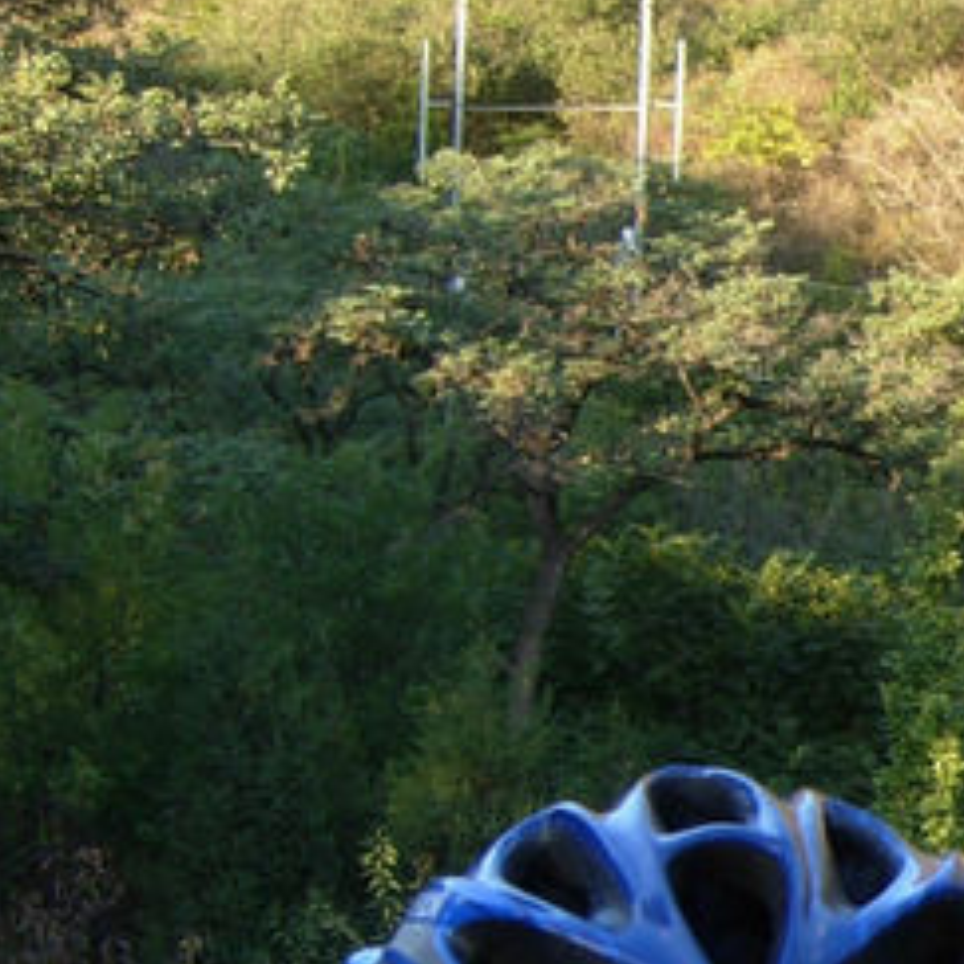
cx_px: 1888
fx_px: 4947
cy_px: 849
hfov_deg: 10.3
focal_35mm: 157
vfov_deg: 11.1
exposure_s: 1/85.4
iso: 50
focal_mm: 7.5
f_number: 3.4
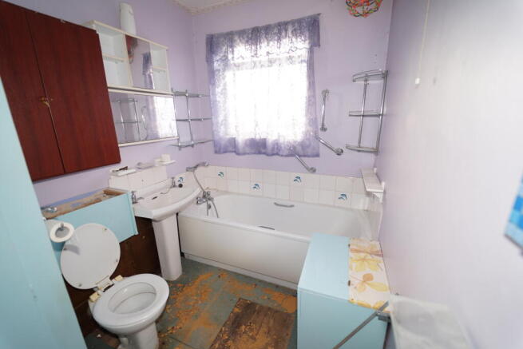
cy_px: 174
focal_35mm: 14
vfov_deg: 81.2
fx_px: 203
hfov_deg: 104.2
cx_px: 262
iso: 125
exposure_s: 1/60
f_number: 2.8
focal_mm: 14
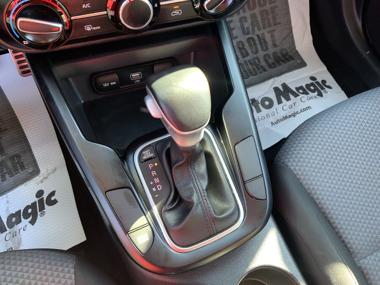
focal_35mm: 29
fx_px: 318
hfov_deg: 61.7
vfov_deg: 48.2
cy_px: 142
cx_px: 190
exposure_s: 1/60
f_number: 1.8
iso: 125
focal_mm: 3
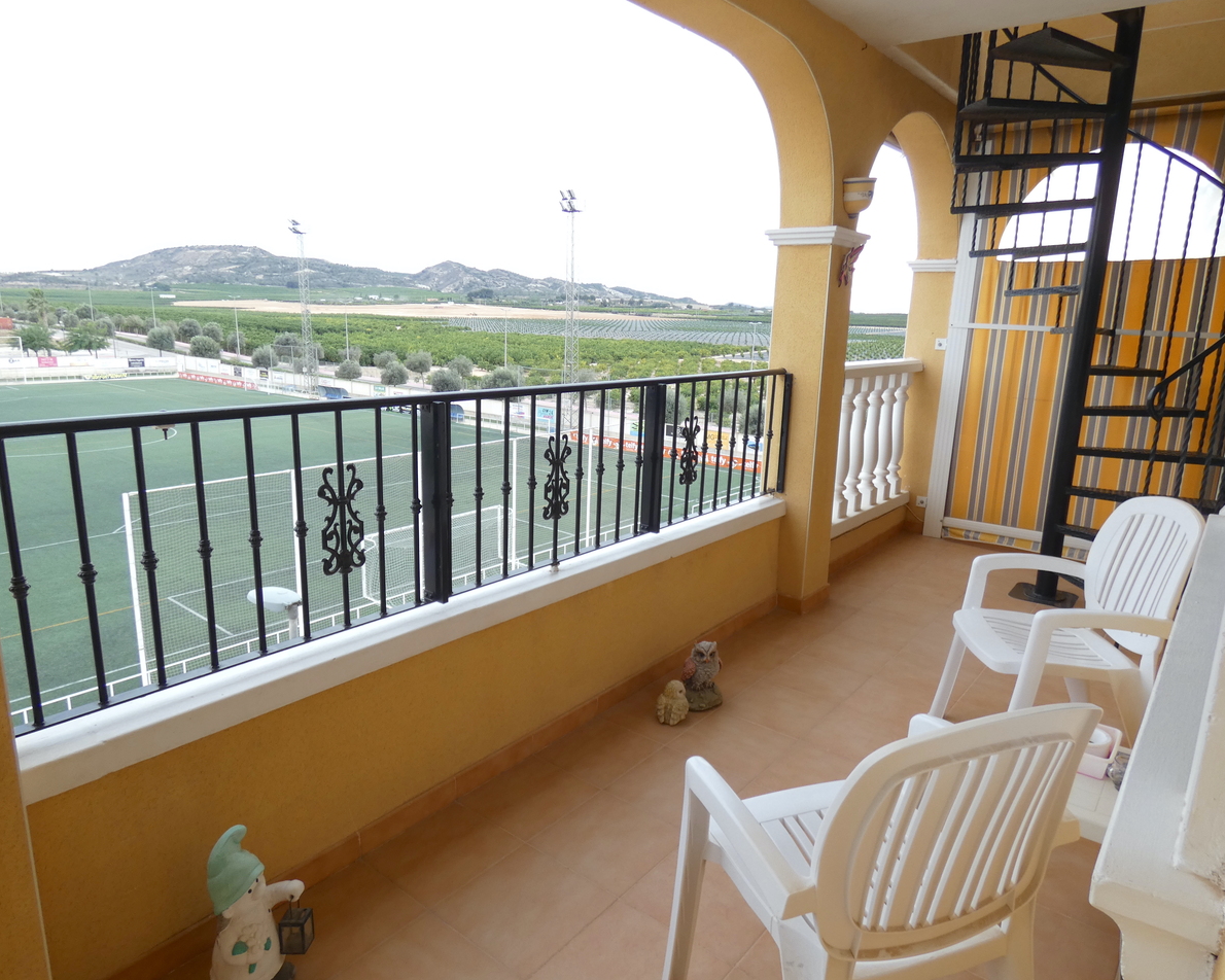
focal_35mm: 21
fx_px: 761
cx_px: 605
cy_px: 492
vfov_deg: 65.5
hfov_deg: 77.6
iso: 80
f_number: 2.8
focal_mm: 3.6
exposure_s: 1/80
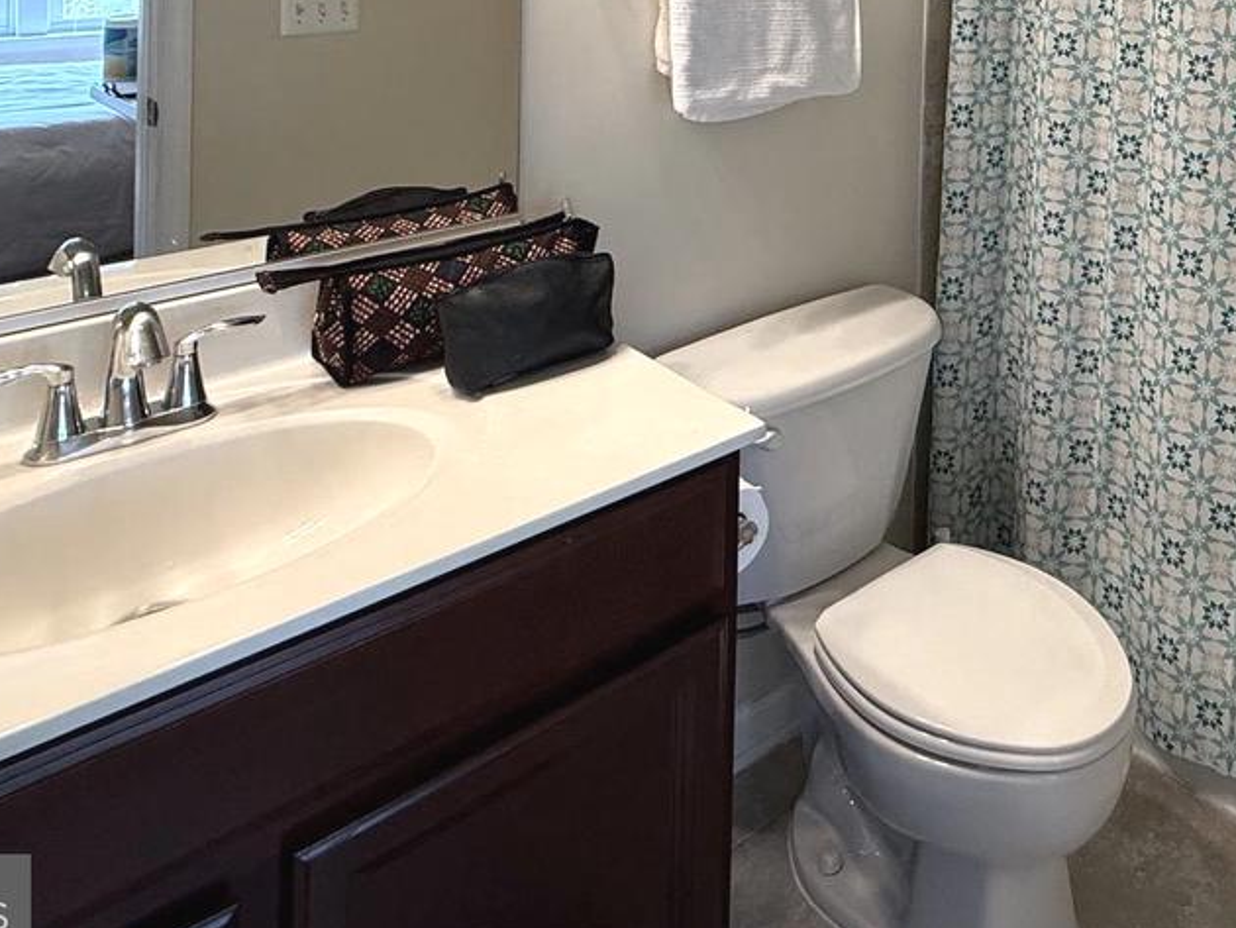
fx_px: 1143
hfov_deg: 50.7
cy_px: -92
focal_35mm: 32
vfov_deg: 37.1
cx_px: 1099
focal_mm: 2.22
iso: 200
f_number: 2.2
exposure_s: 1/120
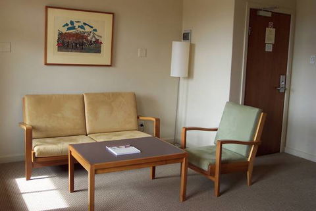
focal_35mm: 38
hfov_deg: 50.7
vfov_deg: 35.1
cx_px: 158
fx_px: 334
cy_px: 106
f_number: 2.8
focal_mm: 8
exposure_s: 1/90
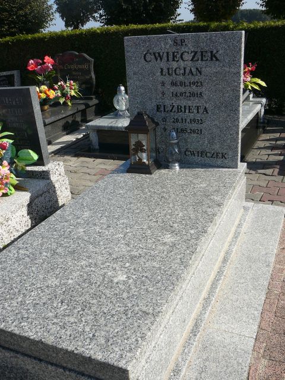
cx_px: 142
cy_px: 190
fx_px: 384
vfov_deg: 52.6
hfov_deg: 40.7
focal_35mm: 35
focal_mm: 5.2
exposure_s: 1/400
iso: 80
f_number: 5
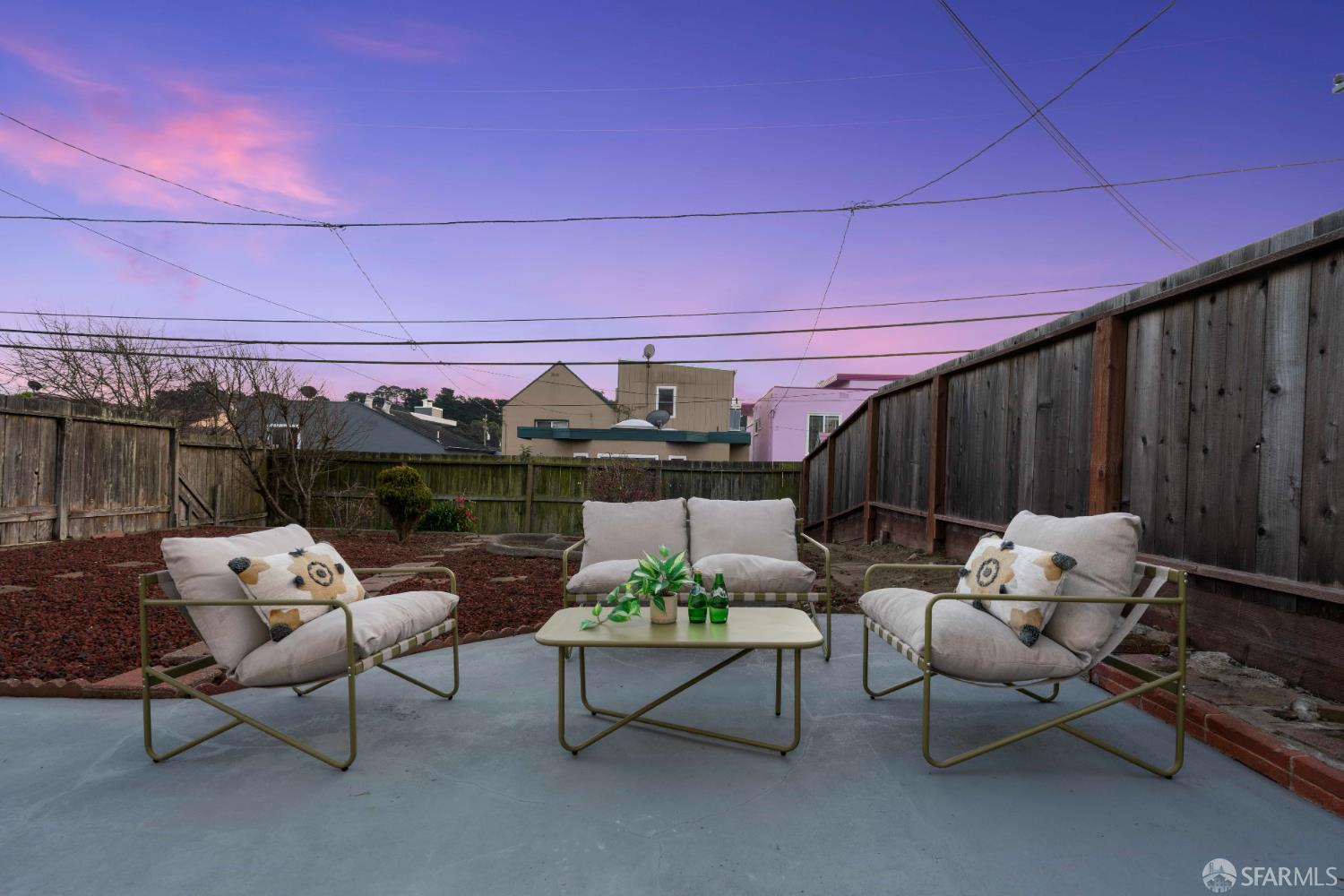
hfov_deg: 96.7
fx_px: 597
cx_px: 672
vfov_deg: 73.7
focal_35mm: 16
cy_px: 448
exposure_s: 1/1.25
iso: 200
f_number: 14
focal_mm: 16
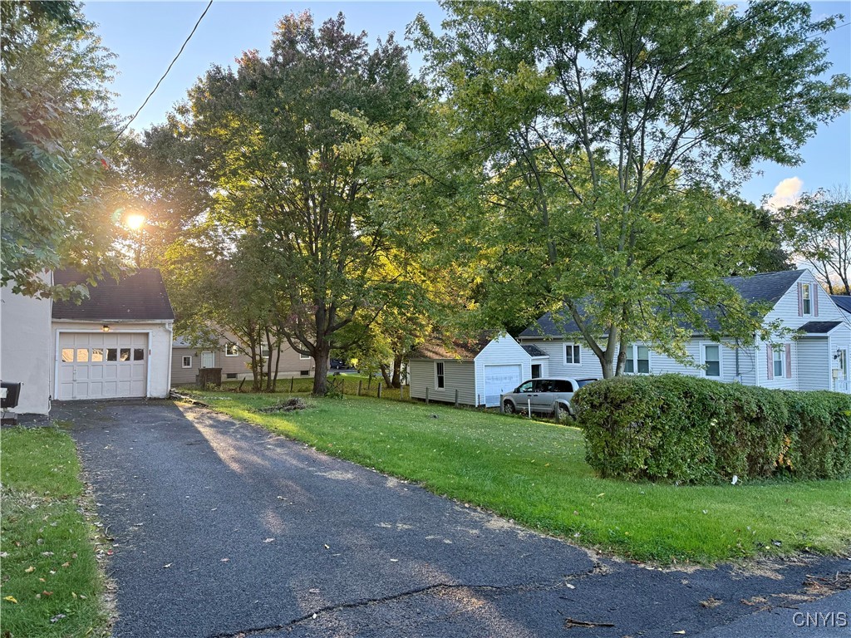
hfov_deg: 71.6
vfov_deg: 56.8
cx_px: 426
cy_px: 319
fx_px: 590
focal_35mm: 24
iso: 100
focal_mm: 6.76
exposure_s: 1/389
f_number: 1.78
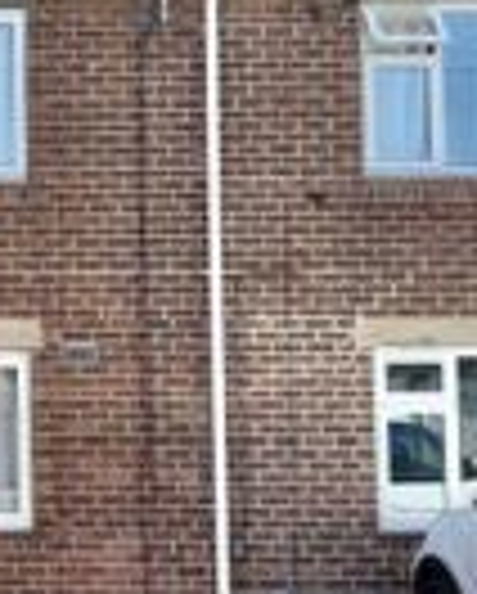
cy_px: 313
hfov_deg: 18.6
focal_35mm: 75
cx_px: -191
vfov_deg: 25.3
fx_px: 1320
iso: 80
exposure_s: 1/1727
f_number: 1.78
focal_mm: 6.76
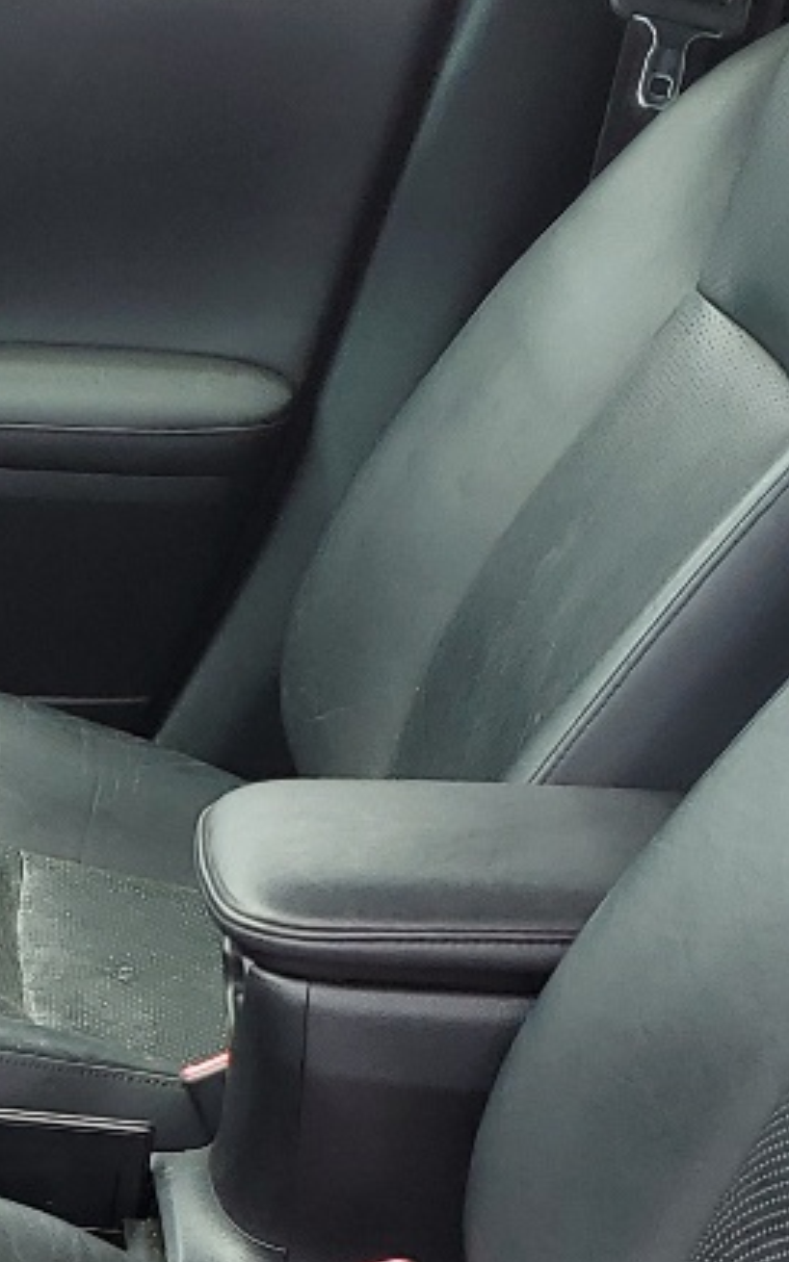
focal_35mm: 101
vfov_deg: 19.8
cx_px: -318
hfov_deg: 12.4
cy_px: 1343
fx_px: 3476
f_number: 1.5
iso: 50
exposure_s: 1/476
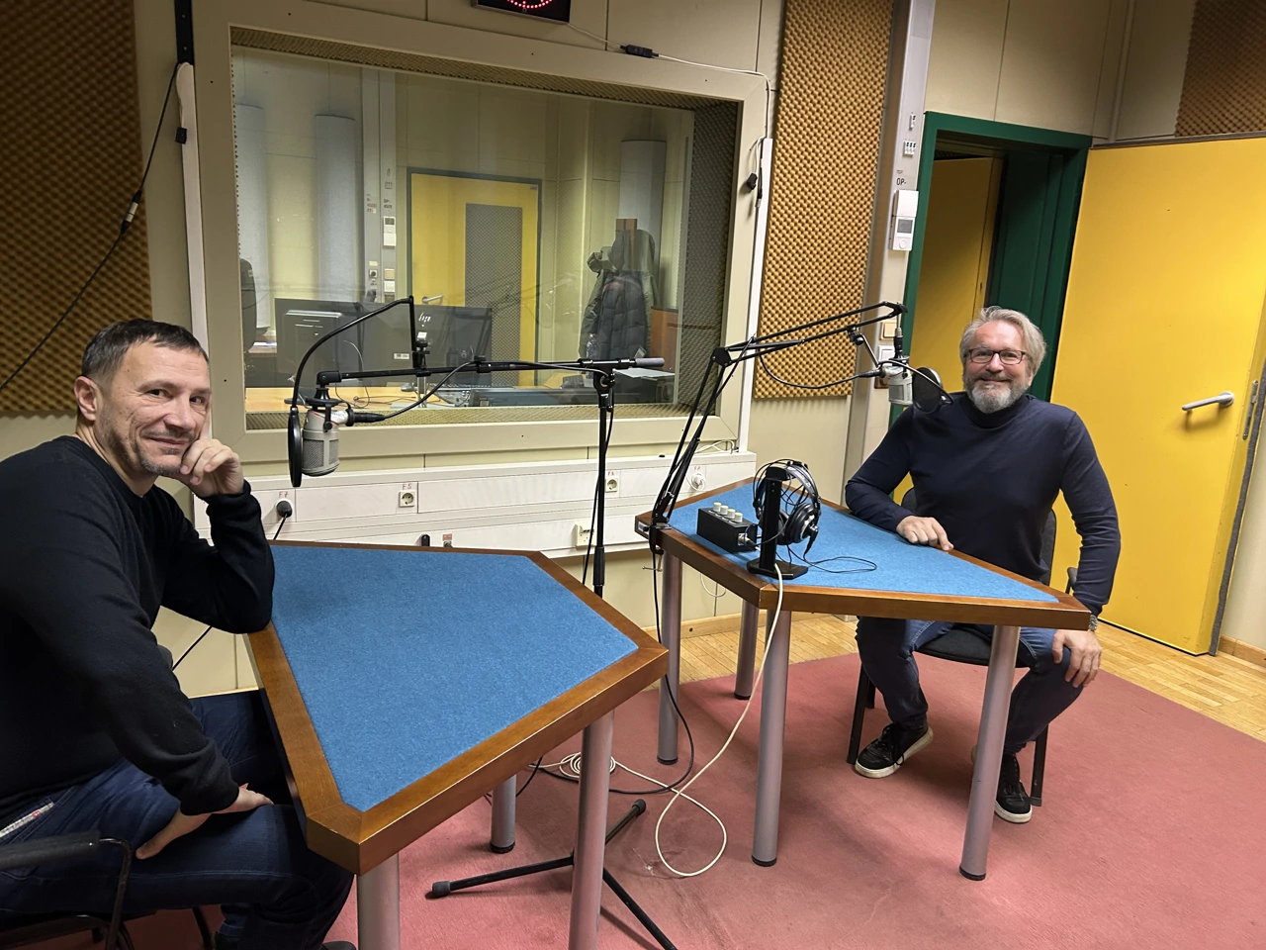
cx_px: 633
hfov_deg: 67.3
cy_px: 475
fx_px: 951
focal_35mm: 26
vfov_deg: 53.1
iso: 200
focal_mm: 5.7
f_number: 1.5
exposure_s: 1/50
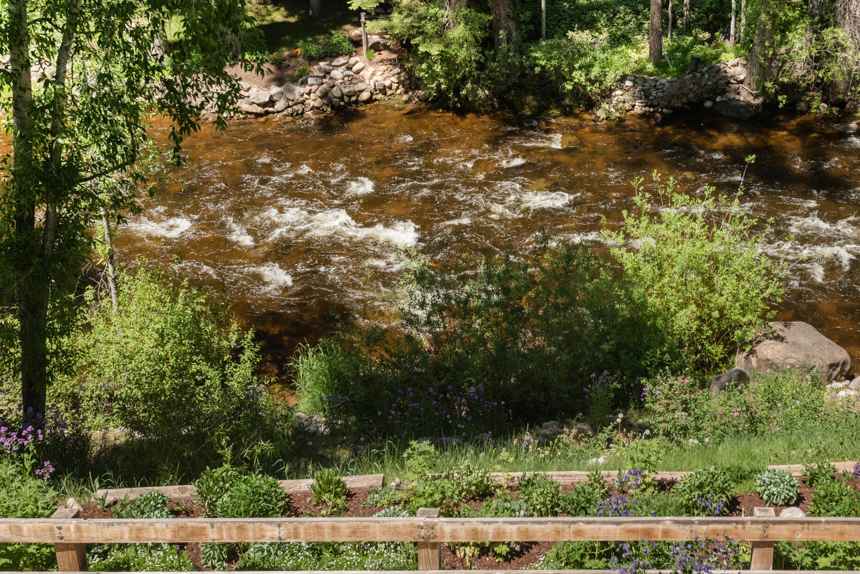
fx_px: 1362
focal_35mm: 57
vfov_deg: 23.7
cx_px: 571
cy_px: 181
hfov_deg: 34.7
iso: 1250
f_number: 7.1
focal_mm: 35
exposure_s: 1/3200
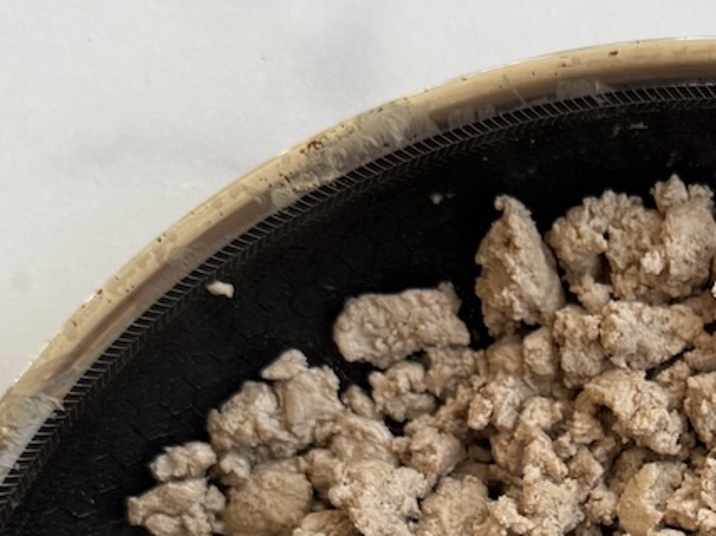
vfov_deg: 15.2
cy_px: 811
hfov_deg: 20.9
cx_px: 745
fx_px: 1861
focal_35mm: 90
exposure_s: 1/210
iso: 64
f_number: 1.78
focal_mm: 6.76
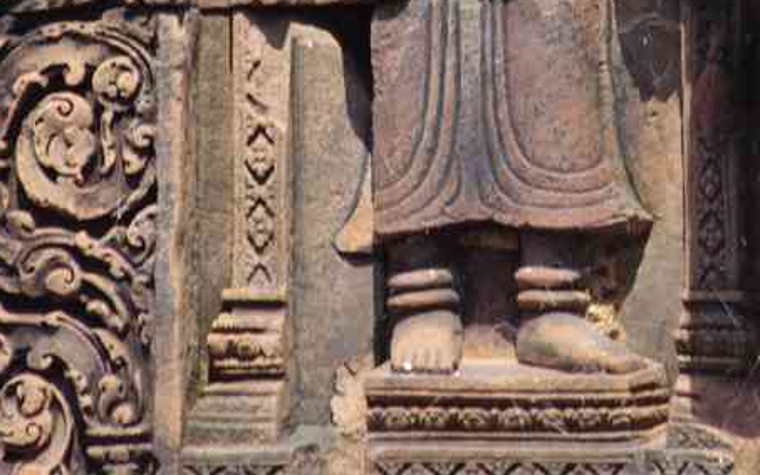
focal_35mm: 708
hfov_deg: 3.0
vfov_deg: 1.9
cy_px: -108
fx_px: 14663
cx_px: 513
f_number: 8
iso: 800
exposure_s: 1/250
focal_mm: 210
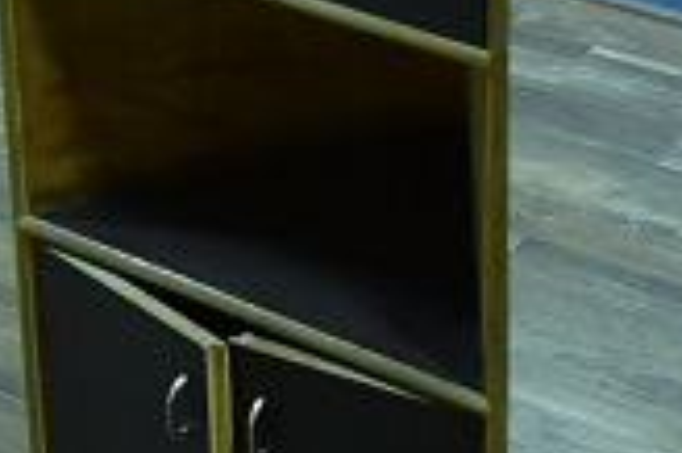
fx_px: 2082
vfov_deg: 11.3
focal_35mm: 110
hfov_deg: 18.3
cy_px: -451
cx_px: 620
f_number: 2.8
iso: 500
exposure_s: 1/80
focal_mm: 15
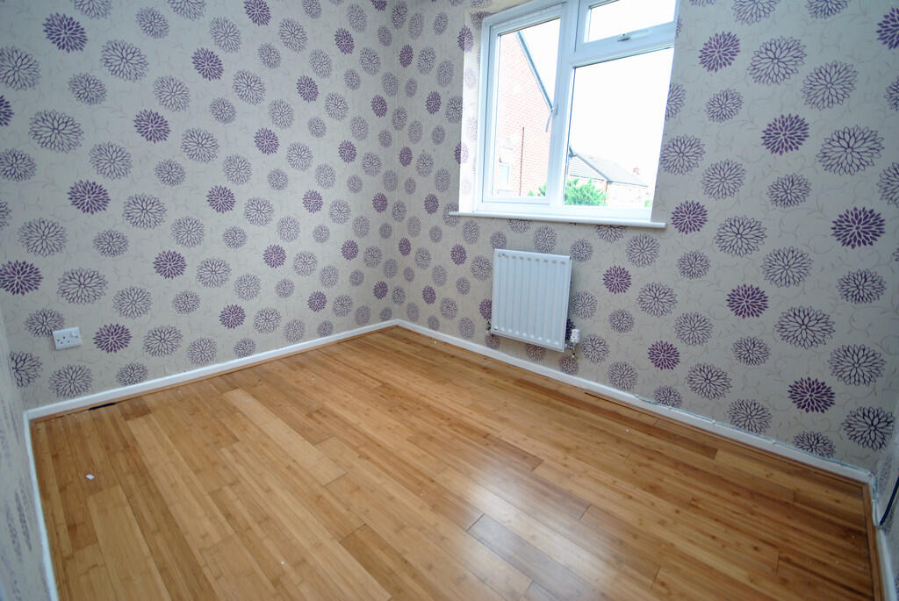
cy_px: 300
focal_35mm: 15
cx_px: 450
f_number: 4.5
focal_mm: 10
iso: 200
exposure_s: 1/80
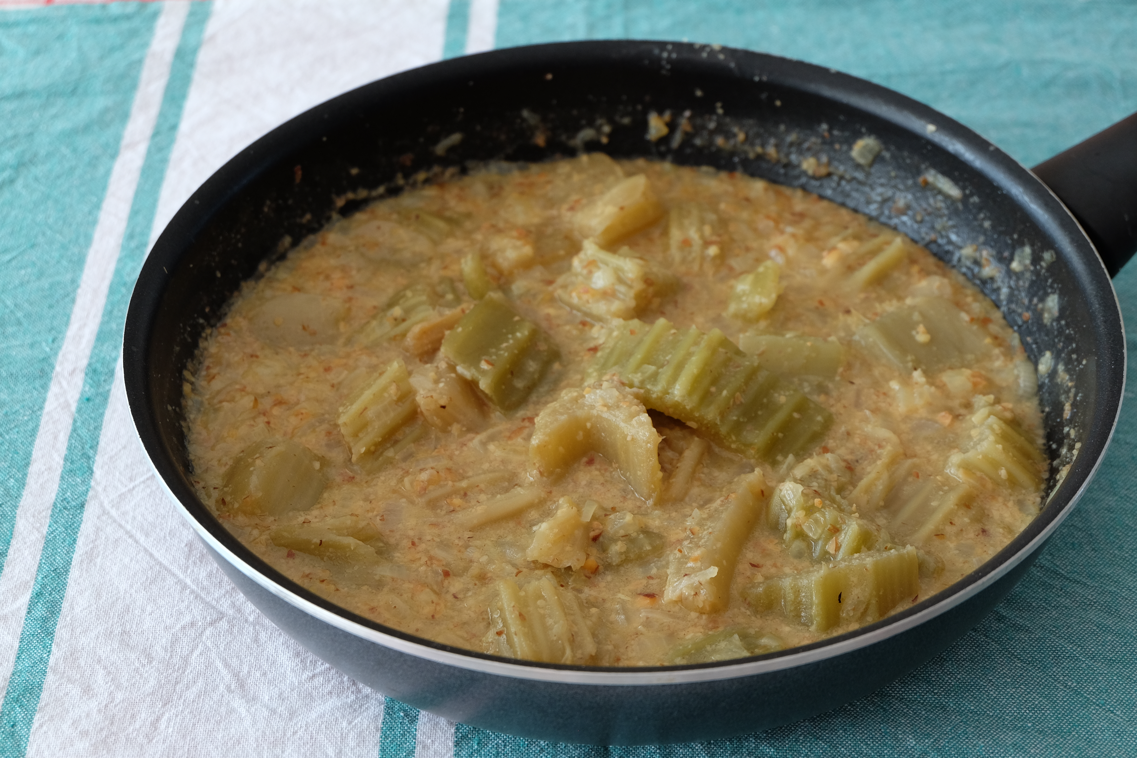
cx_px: 568
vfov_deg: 21.6
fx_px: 1990
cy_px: 379
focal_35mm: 63
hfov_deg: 31.9
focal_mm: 41.8
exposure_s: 1/30
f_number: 5.6
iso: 640
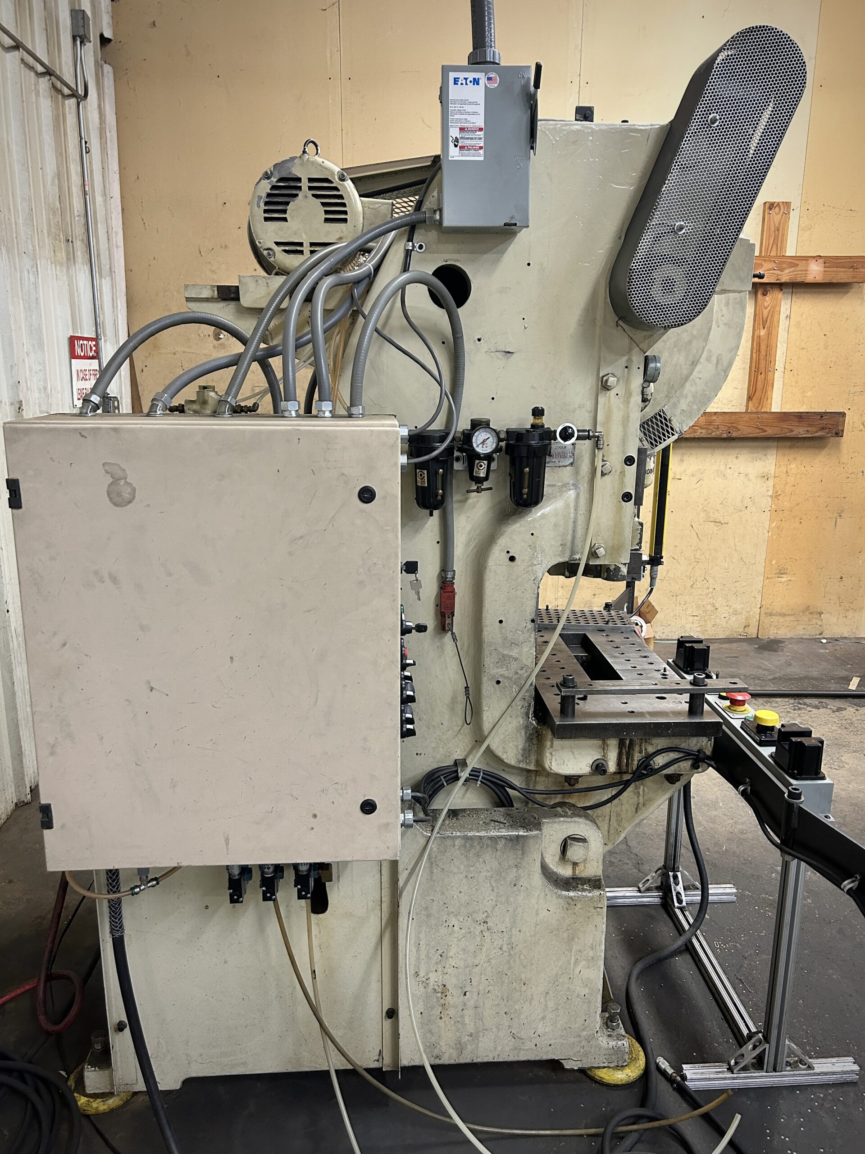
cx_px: 432
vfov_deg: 67.3
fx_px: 866
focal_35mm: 26
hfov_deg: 53.1
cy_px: 577
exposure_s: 1/60
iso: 160
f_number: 1.5
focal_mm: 5.7
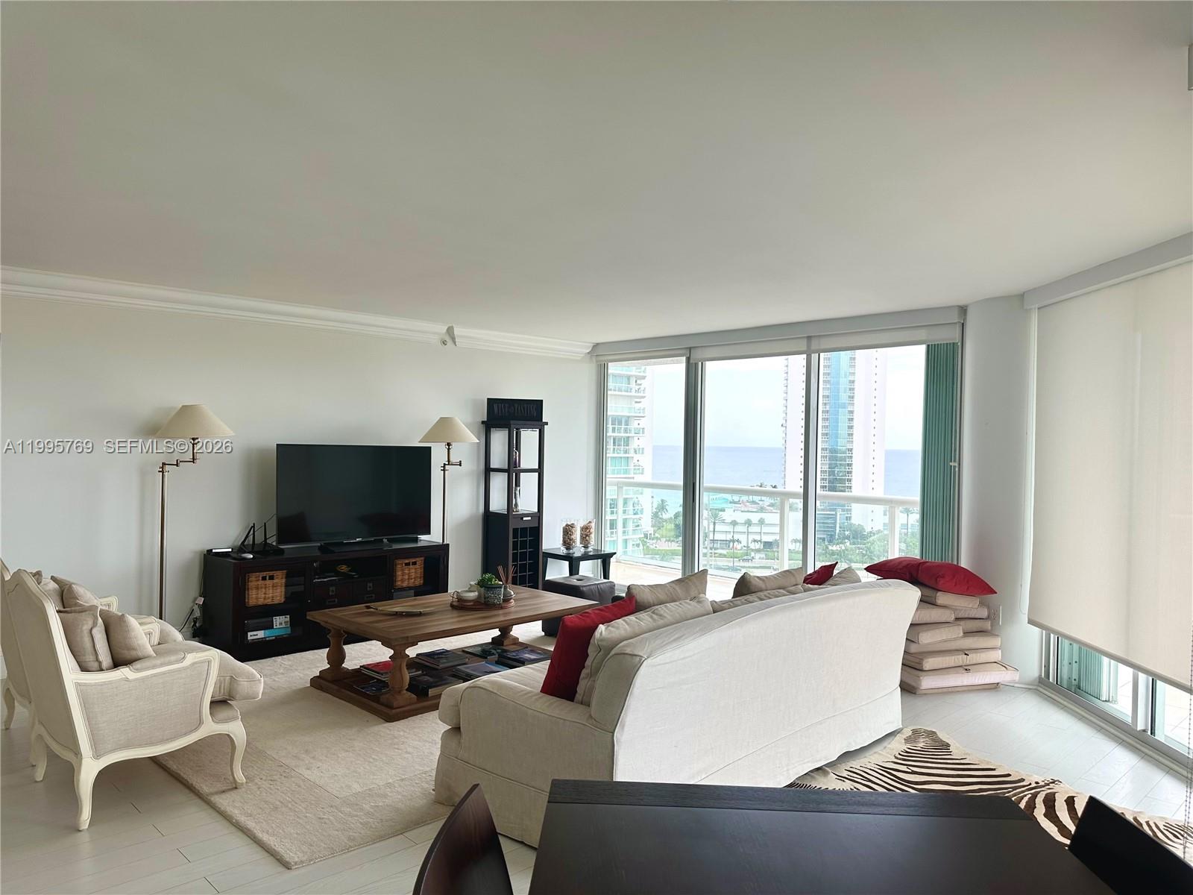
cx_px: 596
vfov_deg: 56.8
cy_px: 448
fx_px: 827
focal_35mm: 24
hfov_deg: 71.6
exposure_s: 1/724
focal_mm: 6.86
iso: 80
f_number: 1.78
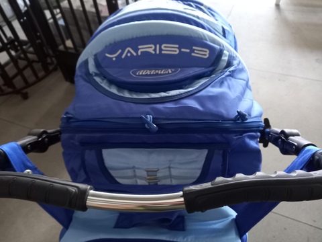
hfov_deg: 69.4
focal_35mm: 25
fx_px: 233
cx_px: 161
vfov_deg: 54.9
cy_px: 121
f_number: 2
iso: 640
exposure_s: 1/20
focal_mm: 4.6
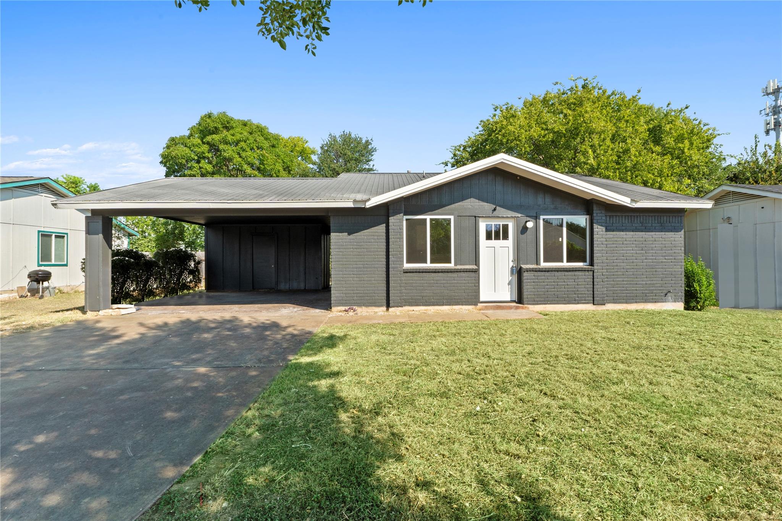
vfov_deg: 77.3
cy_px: 260
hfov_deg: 100.4
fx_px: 326
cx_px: 391
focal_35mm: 15
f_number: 11
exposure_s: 1/30
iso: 250
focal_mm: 10
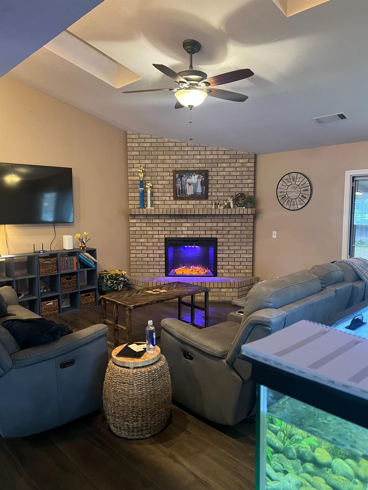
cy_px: 245
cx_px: 184
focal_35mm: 26
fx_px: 369
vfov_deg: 67.3
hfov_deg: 53.1
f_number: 1.5
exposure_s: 1/40
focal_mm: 5.7
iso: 500
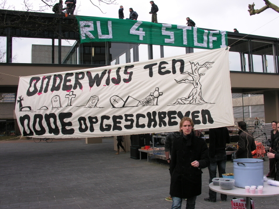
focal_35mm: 35
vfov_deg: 40.7
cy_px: 104
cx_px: 140
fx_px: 282
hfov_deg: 52.6
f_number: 5.6
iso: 50
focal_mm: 8.9
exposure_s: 1/138
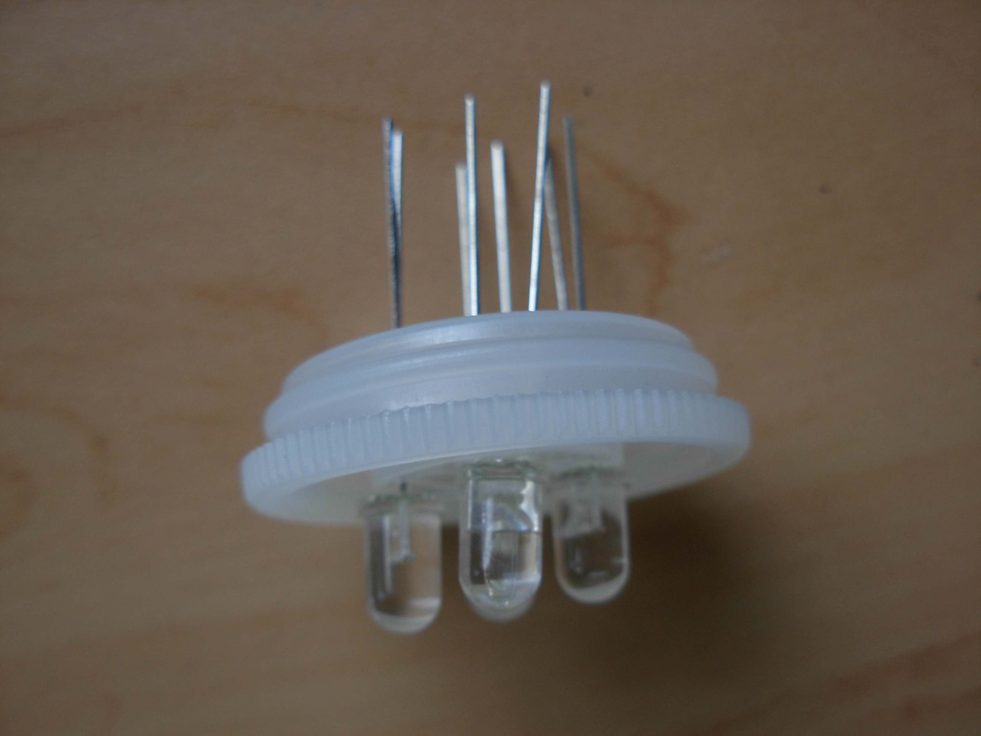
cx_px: 490
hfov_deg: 49.0
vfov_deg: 37.7
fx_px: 1077
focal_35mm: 38
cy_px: 368
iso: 79
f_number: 2.9
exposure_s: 1/78.3
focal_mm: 6.3
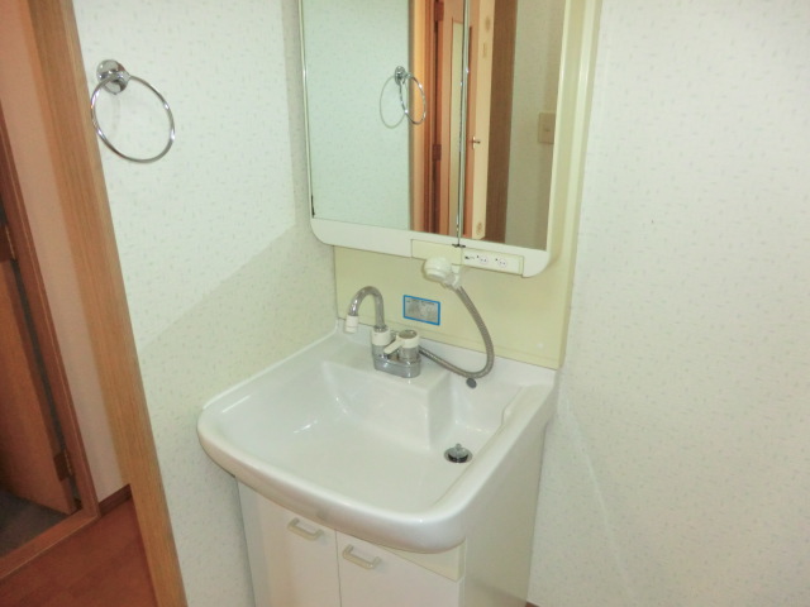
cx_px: 405
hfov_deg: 71.6
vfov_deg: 56.8
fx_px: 562
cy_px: 304
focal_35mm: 24
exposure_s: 1/60
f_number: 3.2
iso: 400
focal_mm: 4.3
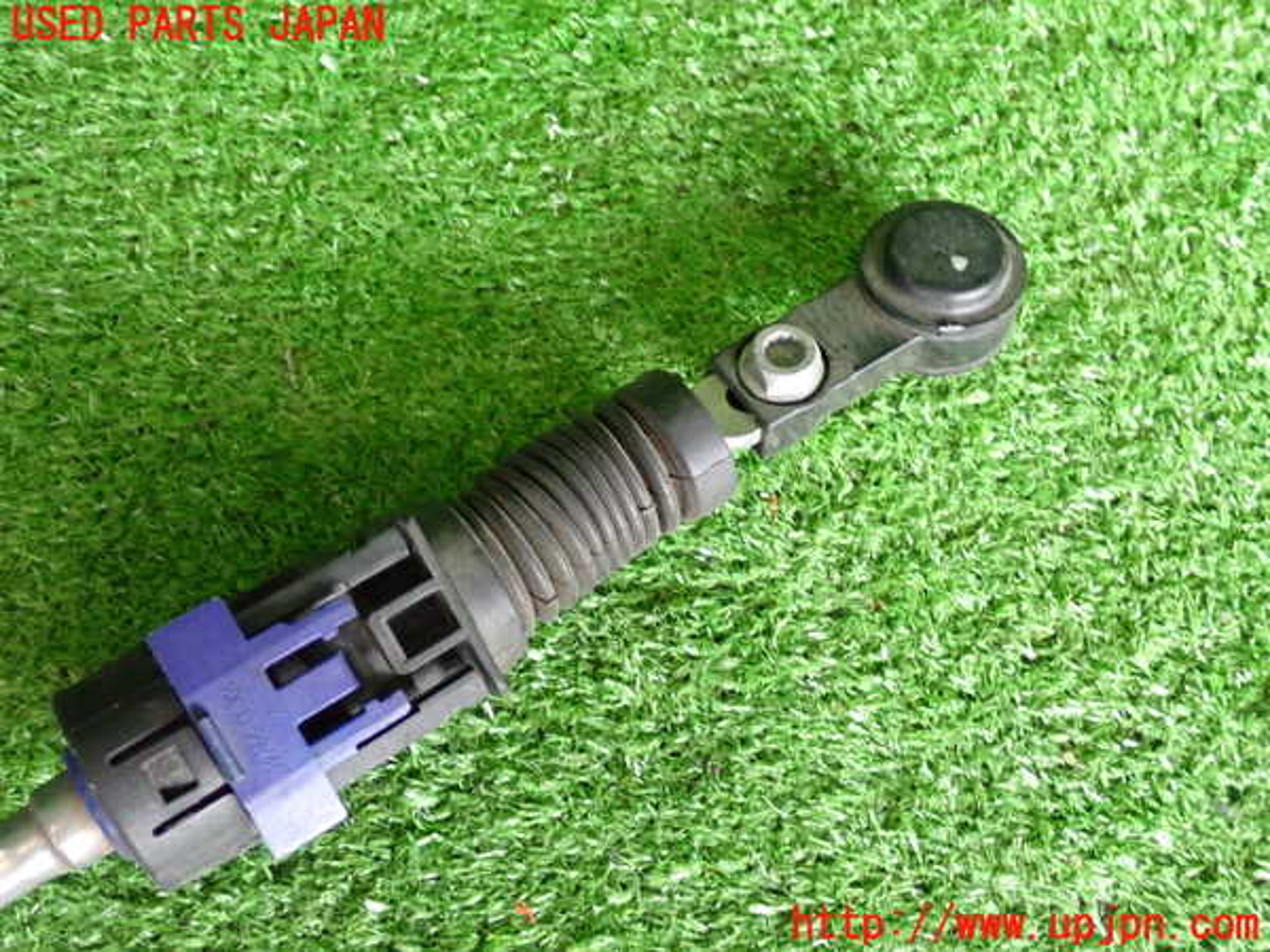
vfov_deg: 35.1
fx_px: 1504
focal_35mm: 41
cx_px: 635
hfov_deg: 45.8
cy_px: 476
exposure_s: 1/60
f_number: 2.8
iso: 1000
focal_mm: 7.31
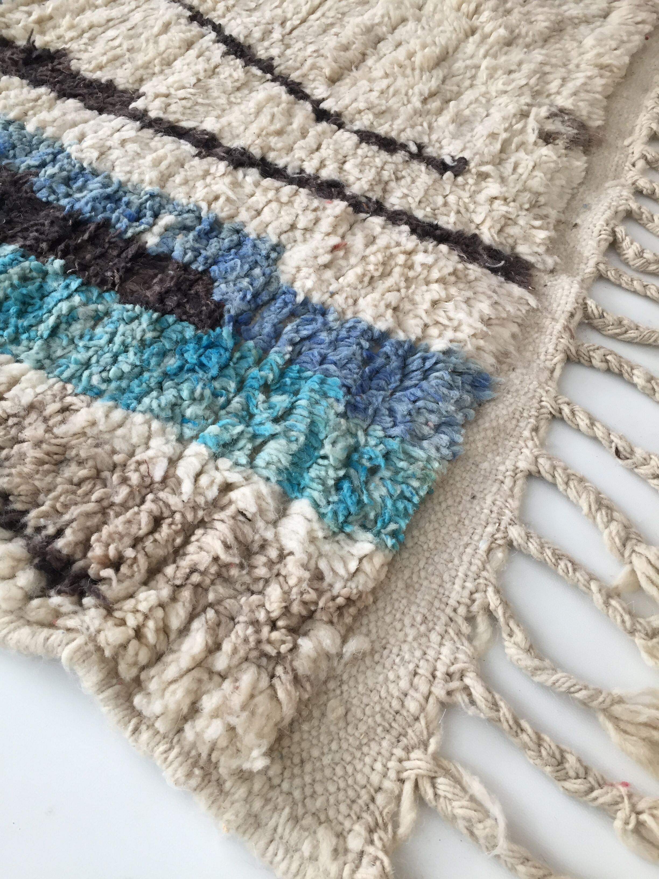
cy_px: 440
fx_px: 736
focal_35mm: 29
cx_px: 330
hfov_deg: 48.2
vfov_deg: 61.7
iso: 32
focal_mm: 4.15
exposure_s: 1/33
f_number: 2.2
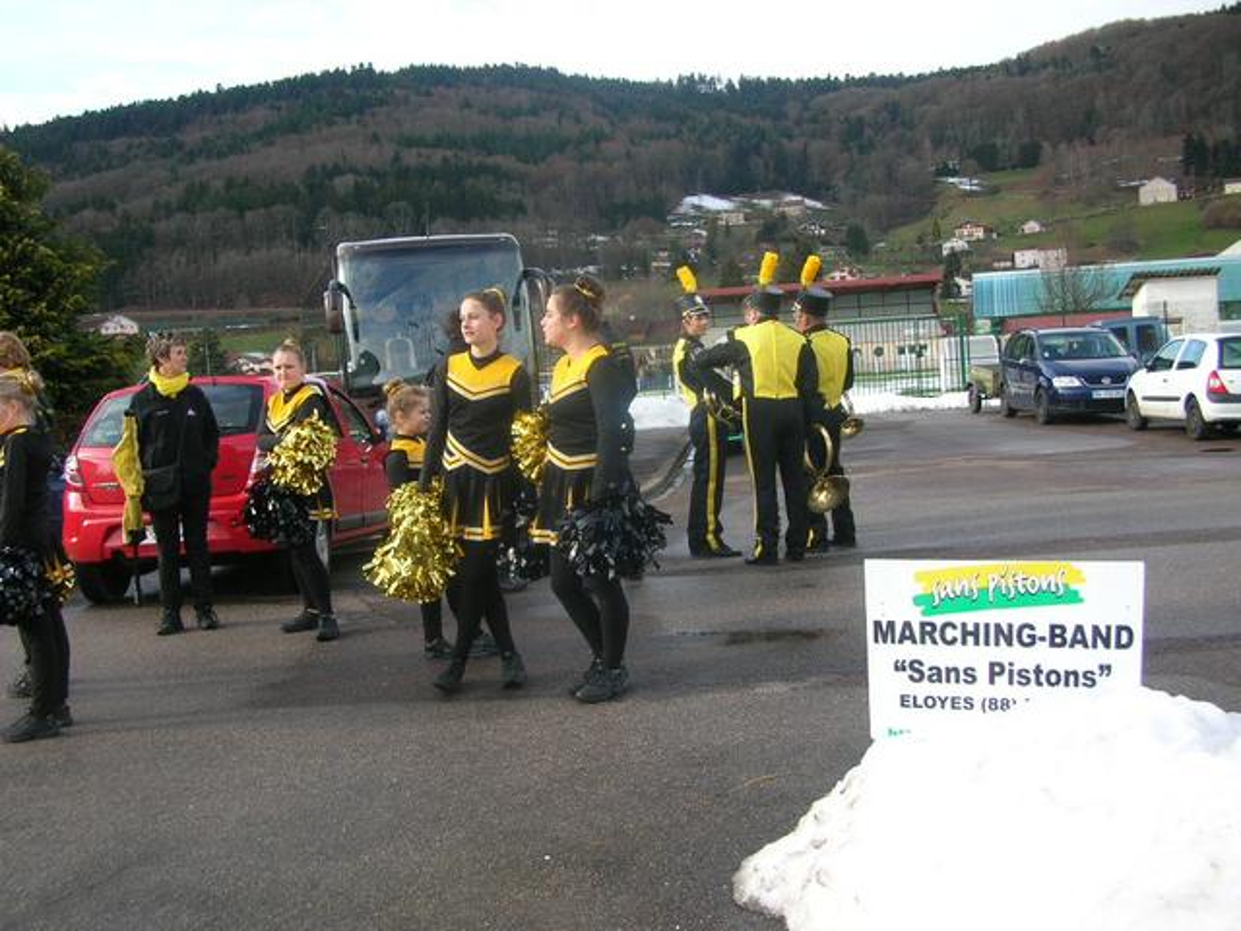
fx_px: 1255
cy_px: 466
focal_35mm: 35
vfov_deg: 40.7
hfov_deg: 52.6
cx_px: 620
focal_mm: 5.8
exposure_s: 1/330
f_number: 2.8
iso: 50
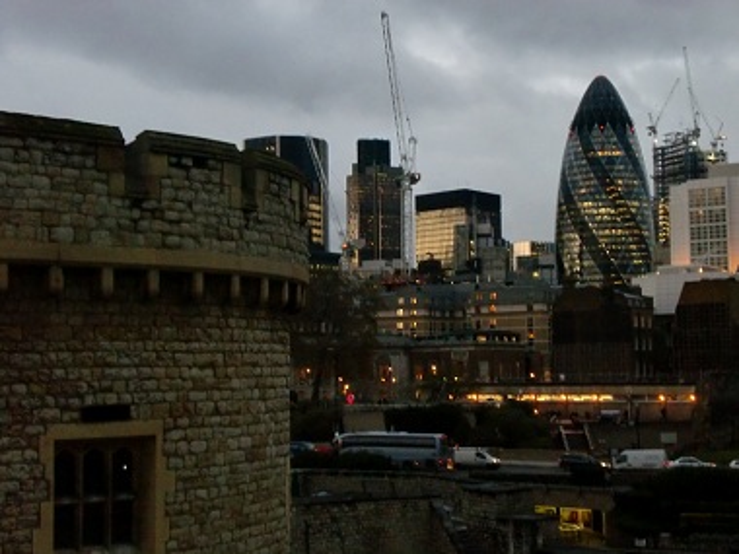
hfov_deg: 32.2
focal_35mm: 60
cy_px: 277
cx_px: 370
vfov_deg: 24.4
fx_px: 1281
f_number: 4
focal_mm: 10.4
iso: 400
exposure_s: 1/60
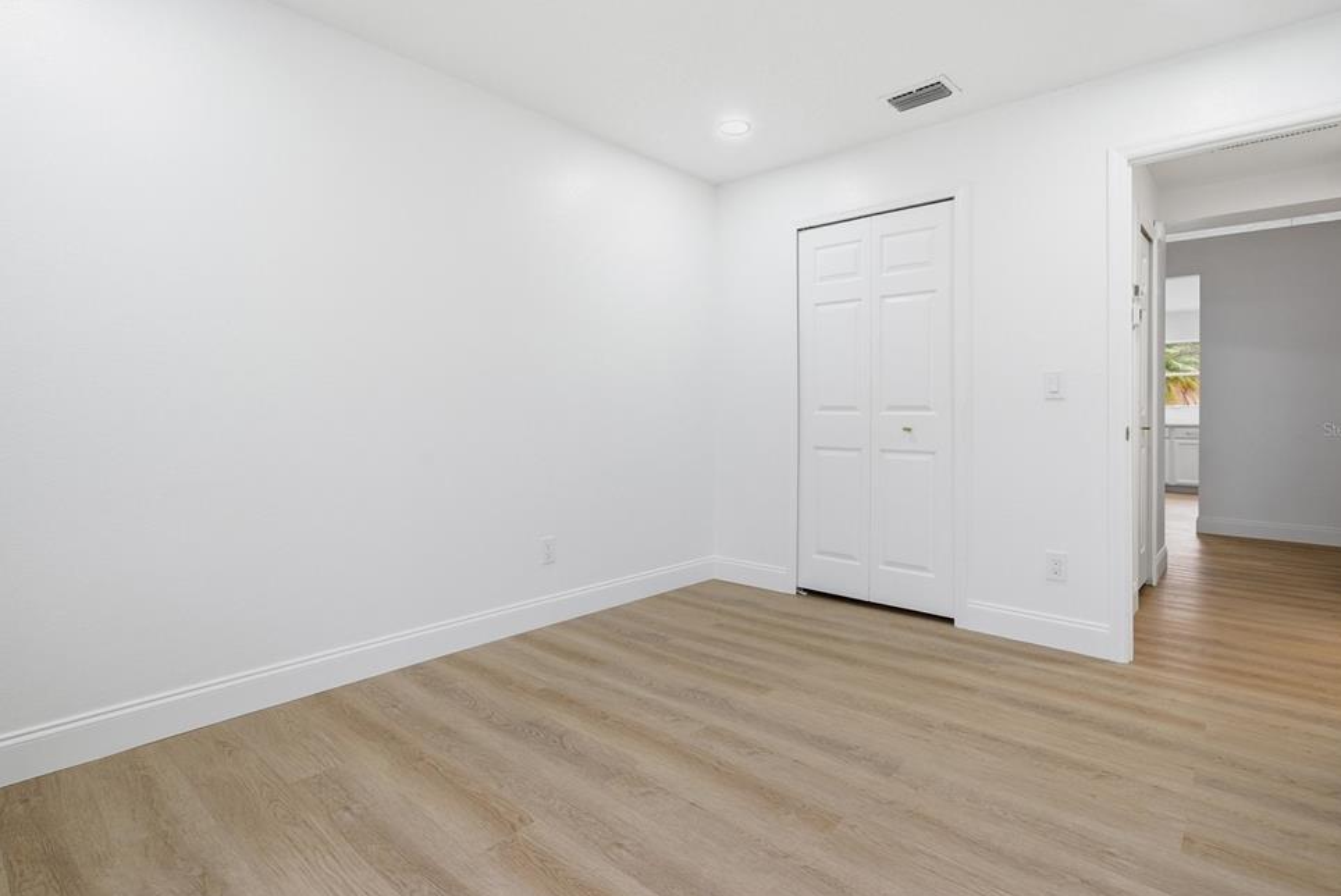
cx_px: 690
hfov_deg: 93.2
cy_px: 429
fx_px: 634
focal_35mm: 17
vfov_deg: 70.5
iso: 250
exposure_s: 1/50
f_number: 9
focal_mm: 16
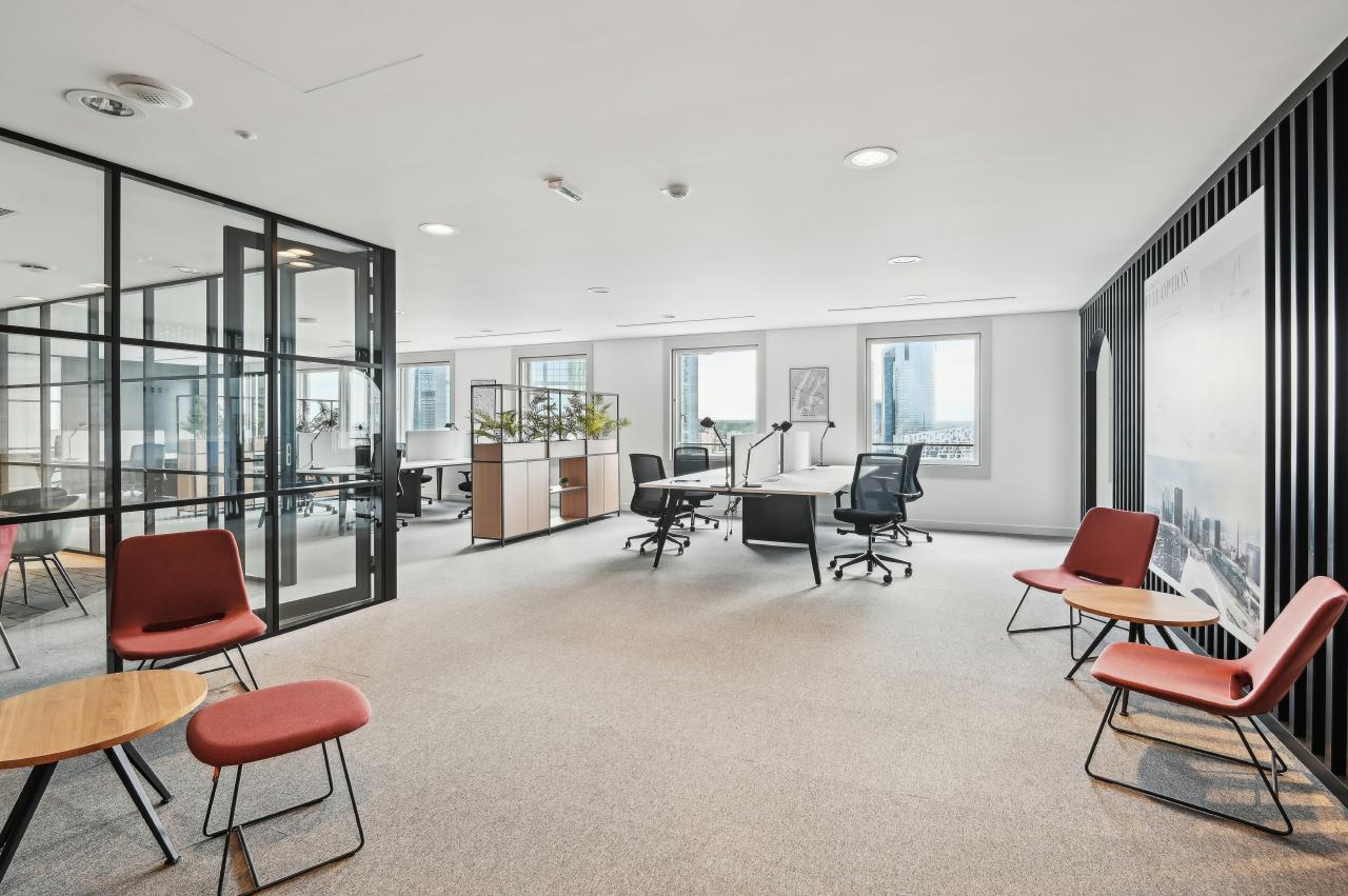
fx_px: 599
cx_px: 674
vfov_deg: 73.6
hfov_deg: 96.8
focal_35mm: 16
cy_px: 448
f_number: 11
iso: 200
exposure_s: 1/3.33
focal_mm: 16
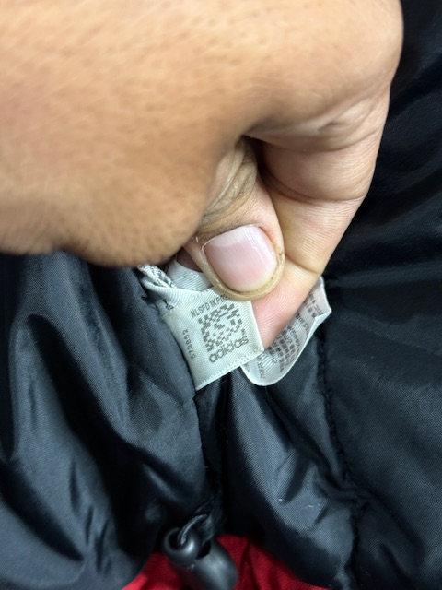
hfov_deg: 30.3
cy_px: 295
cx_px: 221
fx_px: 817
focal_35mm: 48
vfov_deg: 39.7
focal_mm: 6.76
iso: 160
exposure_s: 1/50
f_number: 1.78
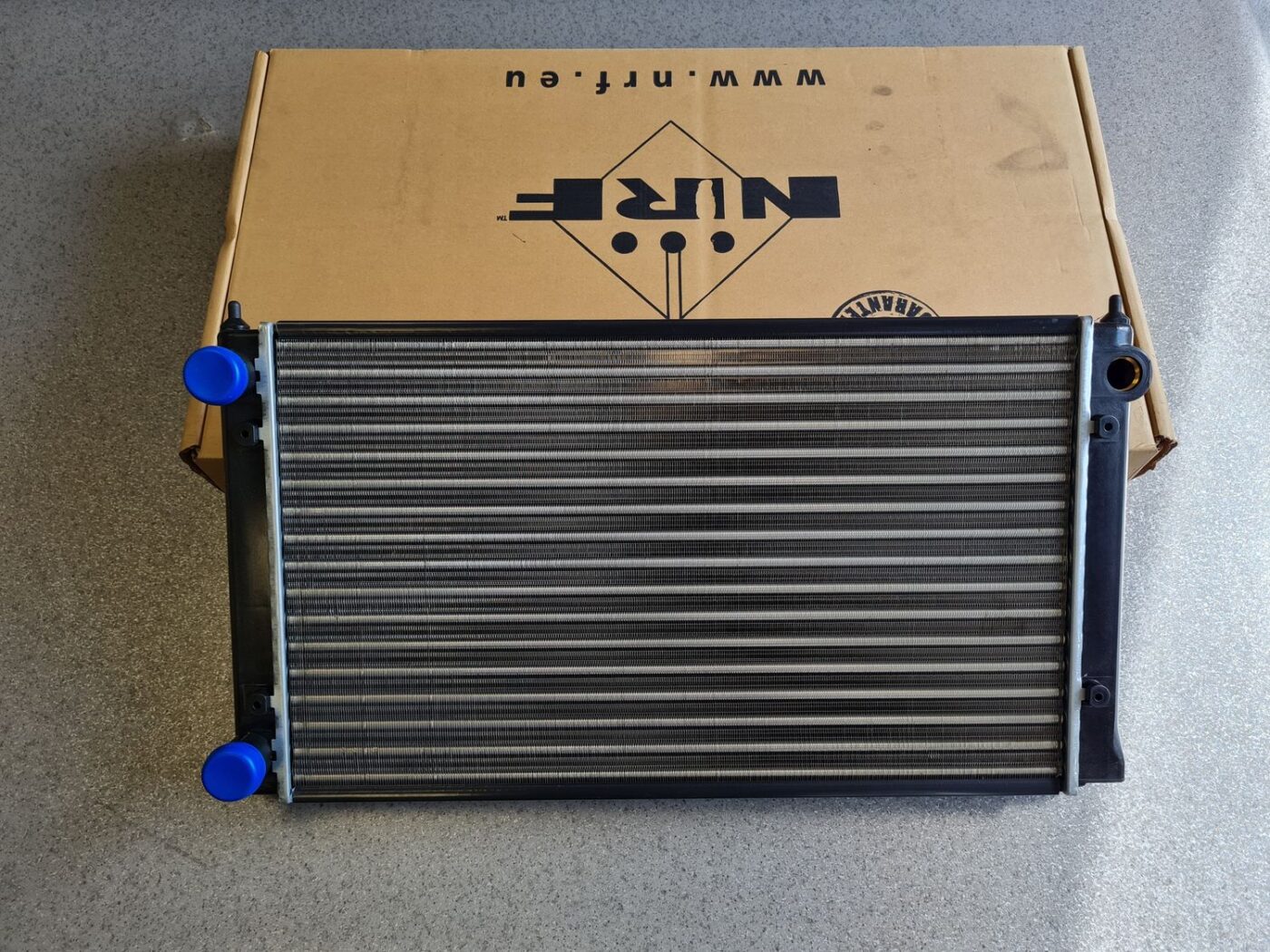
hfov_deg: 67.3
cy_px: 476
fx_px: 954
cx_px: 635
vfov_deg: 53.1
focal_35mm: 26
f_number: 1.8
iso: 50
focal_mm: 5.4
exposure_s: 1/238
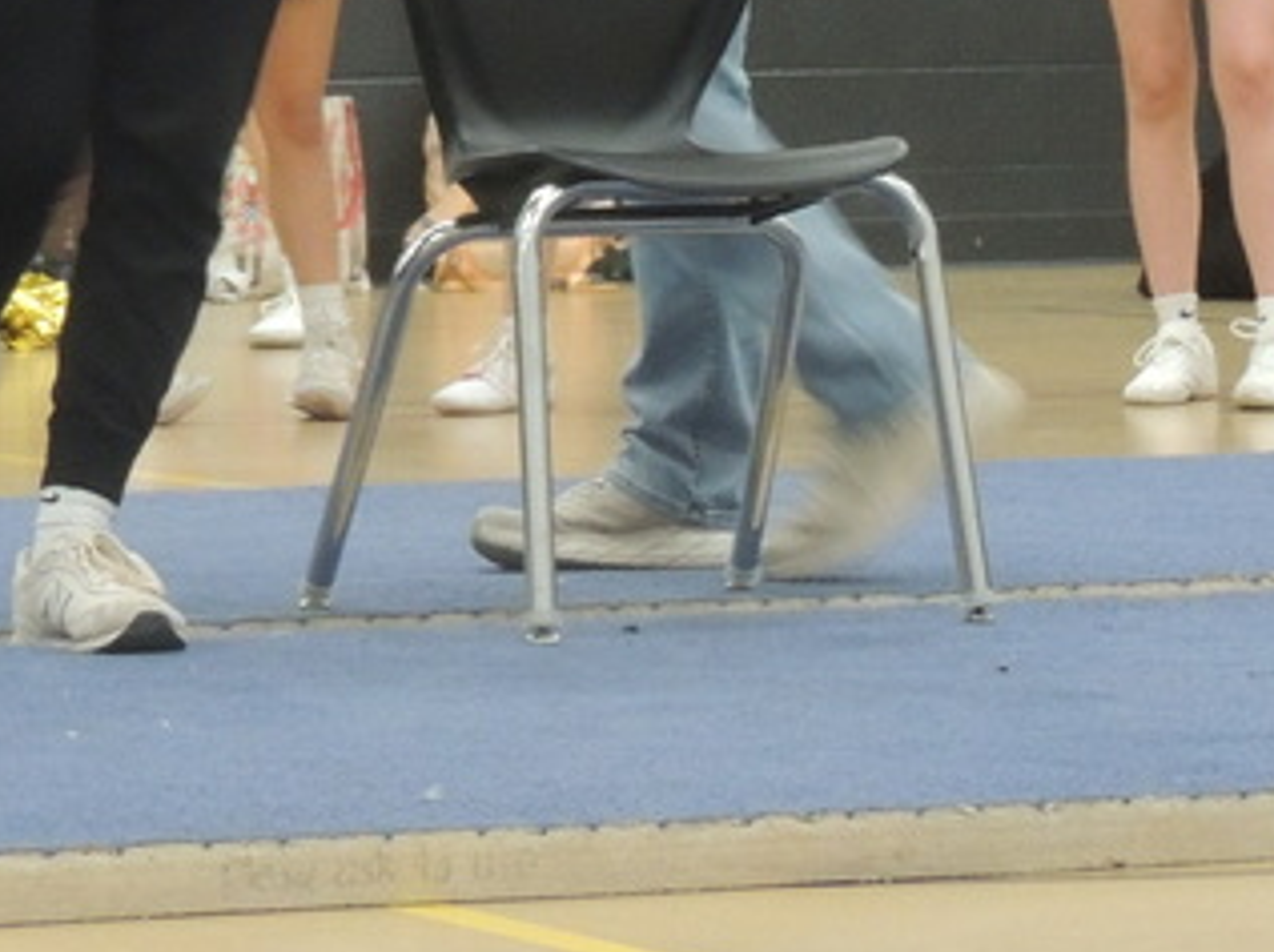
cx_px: 474
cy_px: -221
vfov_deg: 5.4
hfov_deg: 7.2
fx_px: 10110
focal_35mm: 275
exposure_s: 1/25
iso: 640
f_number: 4
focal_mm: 15.1
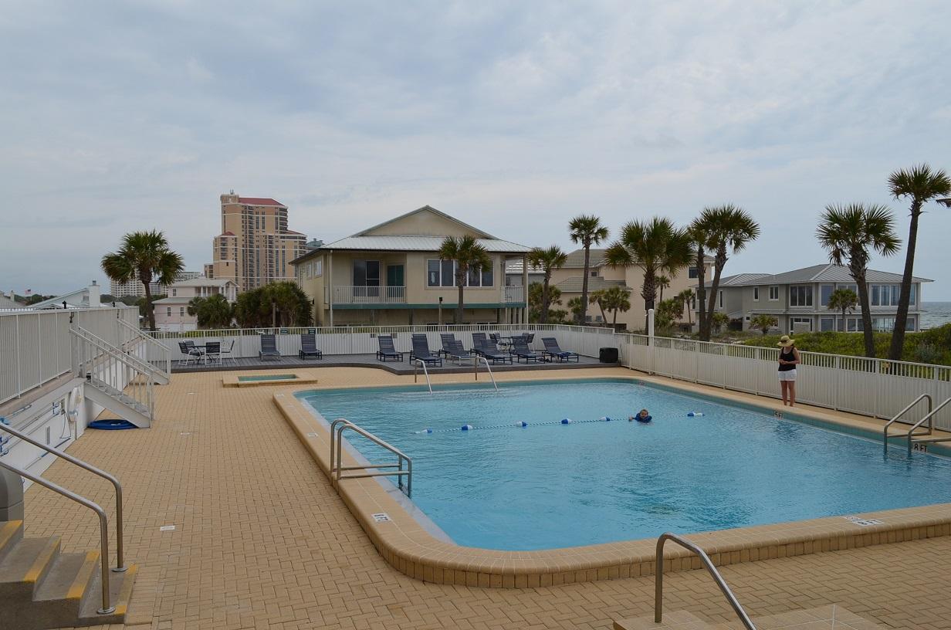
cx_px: 476
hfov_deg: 62.0
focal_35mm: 30
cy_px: 315
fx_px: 791
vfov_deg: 43.4
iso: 100
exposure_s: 1/320
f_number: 9
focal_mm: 20
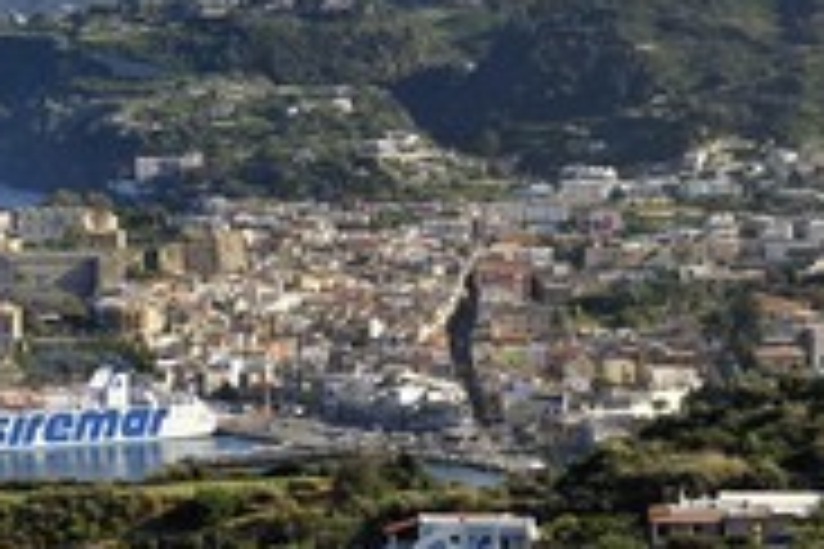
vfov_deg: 6.7
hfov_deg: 10.0
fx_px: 4715
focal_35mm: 206
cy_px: 171
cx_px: 513
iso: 200
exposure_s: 1/320
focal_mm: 90
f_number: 11
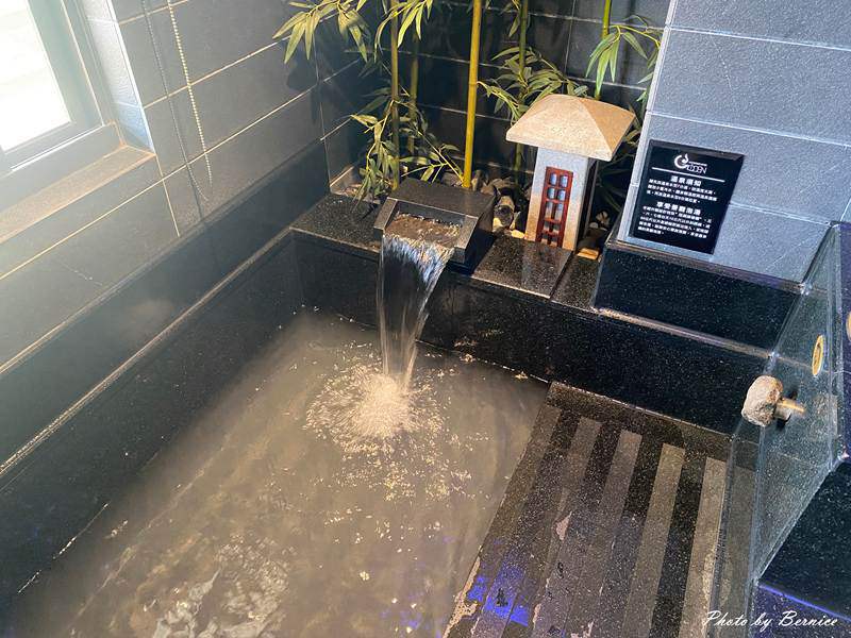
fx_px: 639
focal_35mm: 26
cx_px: 426
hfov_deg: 67.3
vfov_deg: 53.1
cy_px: 319
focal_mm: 4.25
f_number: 1.8
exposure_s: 1/31
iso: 640
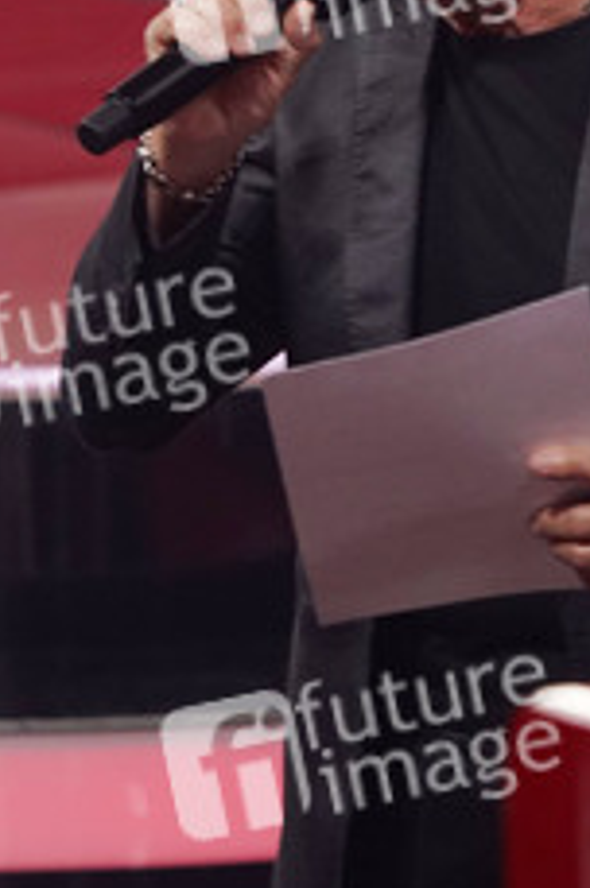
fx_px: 17259
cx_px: 474
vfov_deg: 2.9
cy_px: 167
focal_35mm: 700
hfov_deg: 2.0
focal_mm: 400
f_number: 6.3
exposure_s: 1/160
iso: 4000
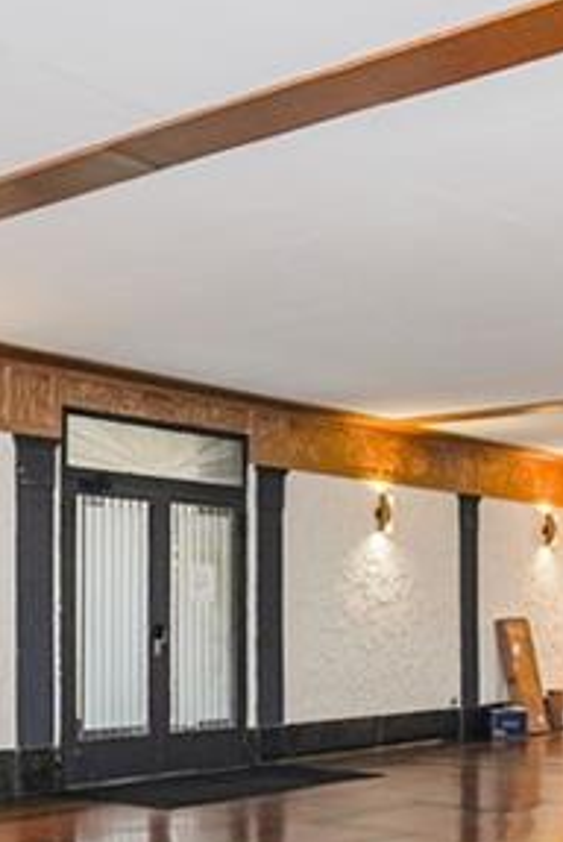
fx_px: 1334
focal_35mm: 57
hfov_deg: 23.8
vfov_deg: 34.4
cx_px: 273
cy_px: 616
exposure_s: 1/30
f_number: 4
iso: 400
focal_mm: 16
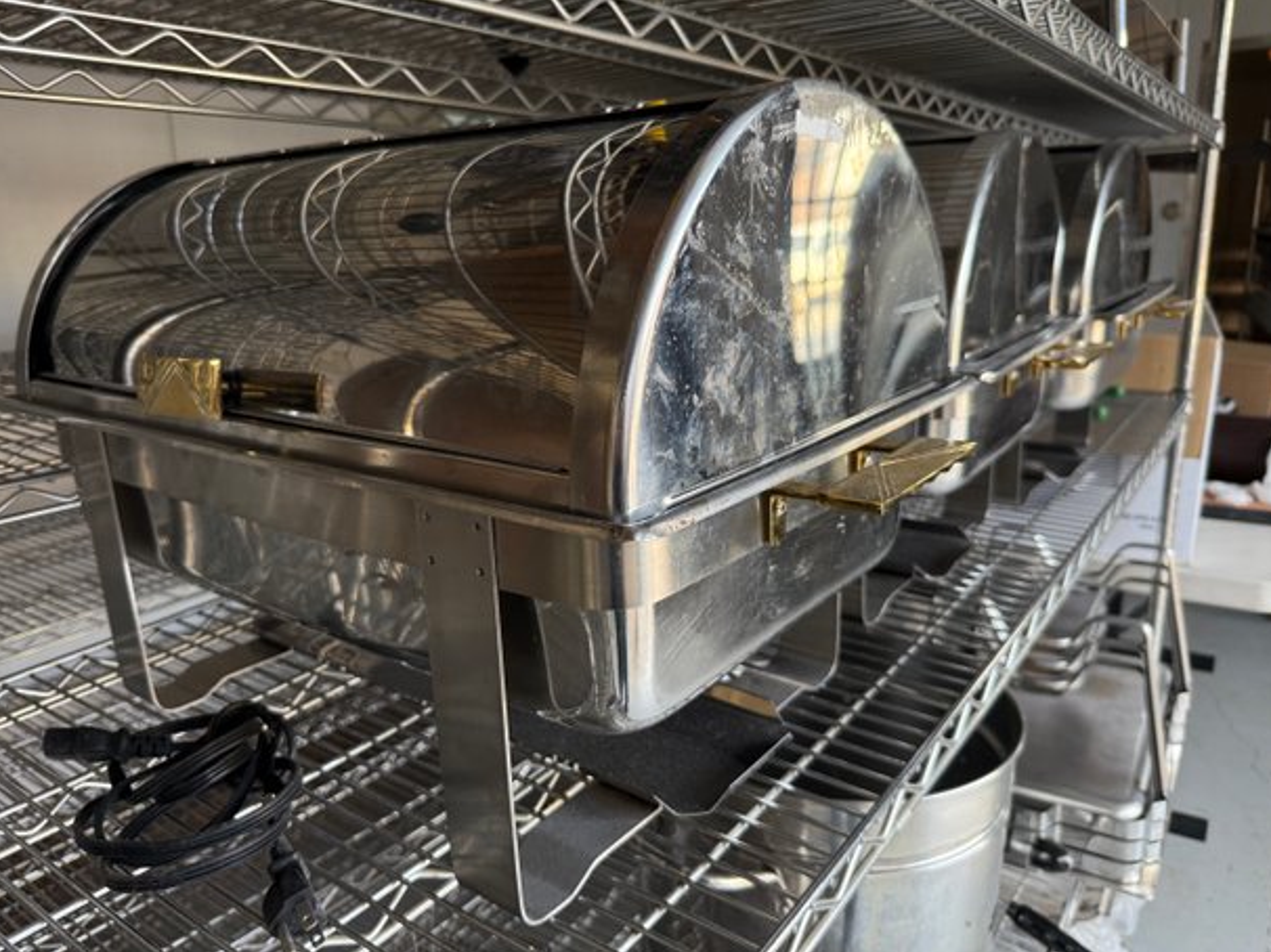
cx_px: 620
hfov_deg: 69.4
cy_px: 458
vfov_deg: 54.8
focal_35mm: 25
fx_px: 918
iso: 200
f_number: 1.78
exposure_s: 1/107
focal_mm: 6.76
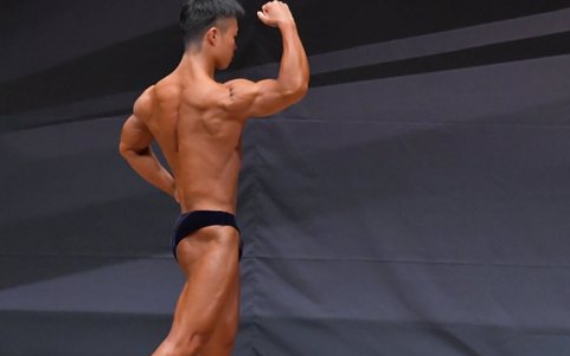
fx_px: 6884
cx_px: 174
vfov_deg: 3.0
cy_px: 211
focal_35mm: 443
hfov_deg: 4.7
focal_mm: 180
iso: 6400
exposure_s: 1/400
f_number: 5.6
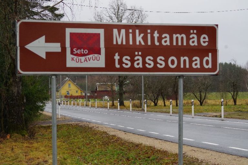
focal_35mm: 94
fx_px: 648
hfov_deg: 21.7
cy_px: 82
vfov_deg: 14.6
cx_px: 124
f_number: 6.3
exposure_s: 1/100
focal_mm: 62.5
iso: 800
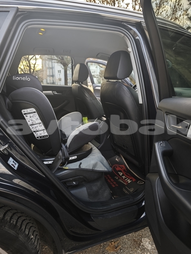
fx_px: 169
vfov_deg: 73.9
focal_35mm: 23
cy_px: 127
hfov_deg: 58.9
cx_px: 96
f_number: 2
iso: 400
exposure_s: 1/66.3
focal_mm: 8.72
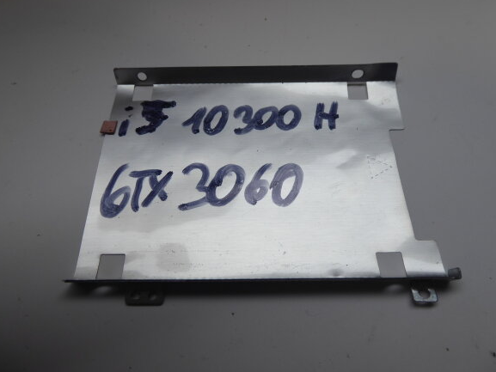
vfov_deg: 53.1
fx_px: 373
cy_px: 181
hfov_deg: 67.3
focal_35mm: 26
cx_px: 247
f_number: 3.3
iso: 80
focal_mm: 4.3
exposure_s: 1/250
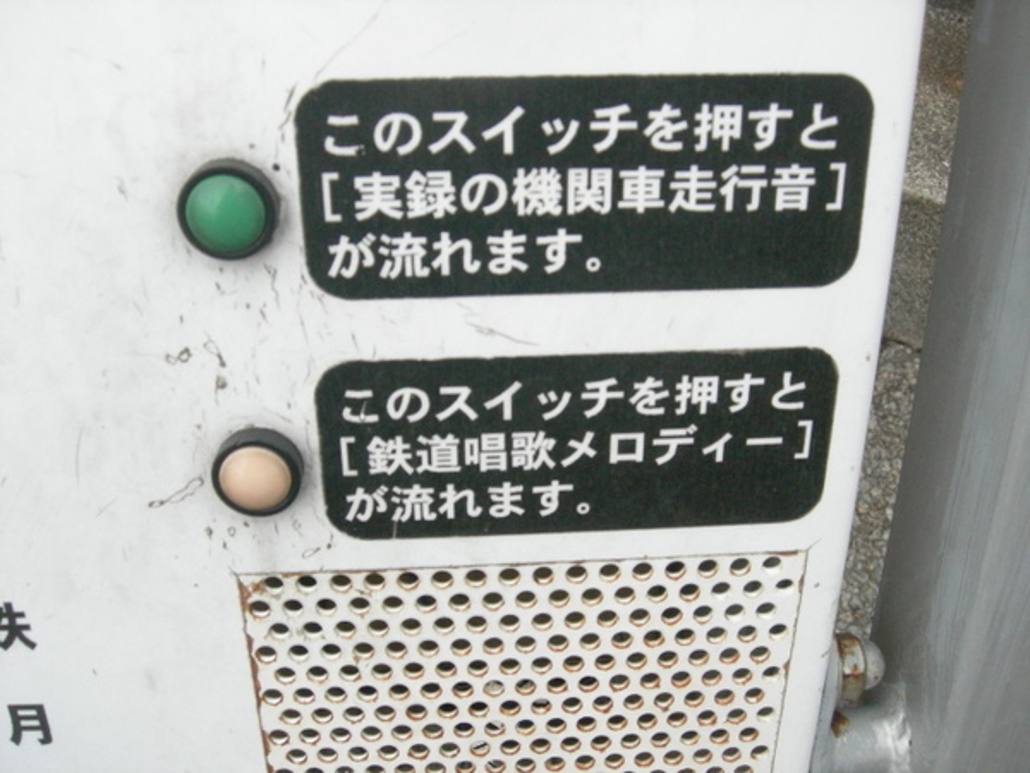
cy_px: 386
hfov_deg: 51.4
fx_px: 1071
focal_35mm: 36
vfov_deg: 39.7
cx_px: 515
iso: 400
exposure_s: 1/1000
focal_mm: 7.5
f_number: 3.8
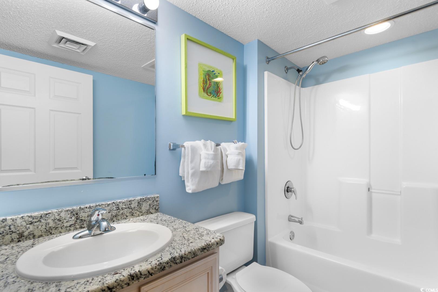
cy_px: 146
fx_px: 207
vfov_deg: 70.4
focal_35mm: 17
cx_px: 219
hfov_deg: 93.3
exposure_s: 1/4
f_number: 4.8
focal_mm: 11.5
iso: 100
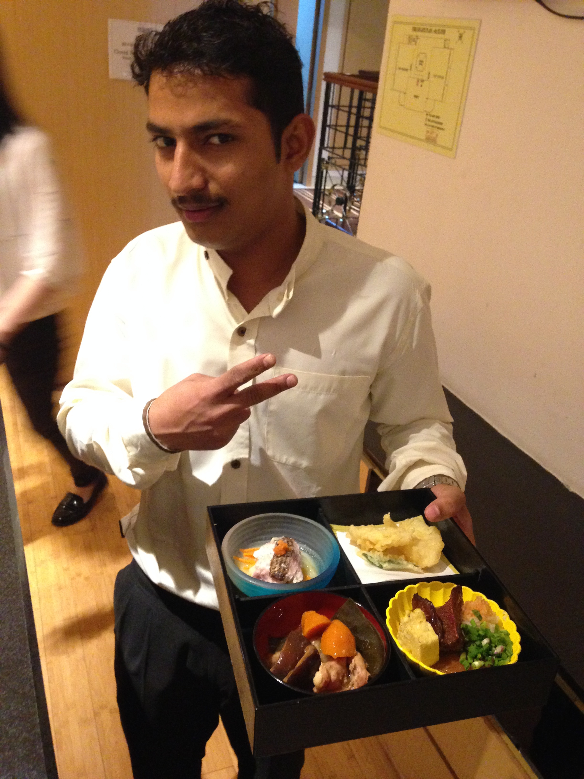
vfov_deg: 55.4
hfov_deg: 42.9
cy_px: 390
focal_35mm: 33
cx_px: 292
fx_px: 742
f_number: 2.4
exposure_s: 1/15
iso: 400
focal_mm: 4.12
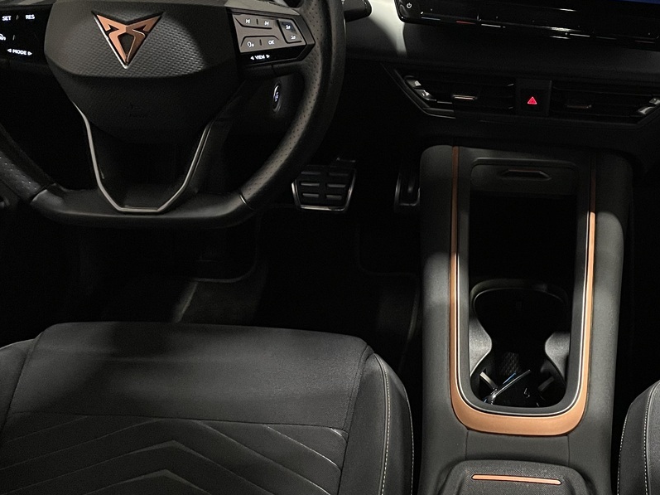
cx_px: 463
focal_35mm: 47
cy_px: 221
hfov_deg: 39.7
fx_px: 896
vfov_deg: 30.8
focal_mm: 4.2
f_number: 1.6
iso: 320
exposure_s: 1/51
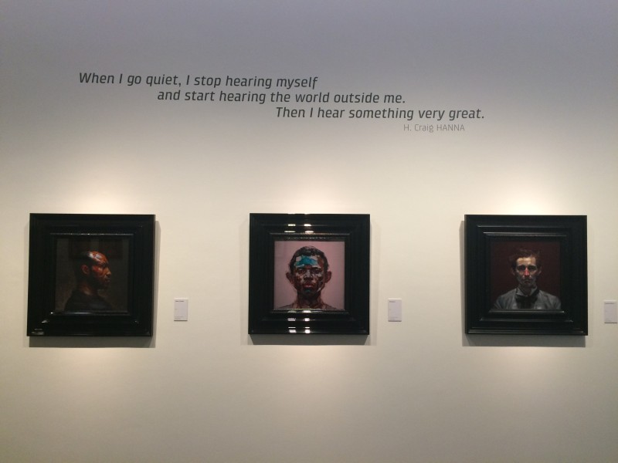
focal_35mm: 29
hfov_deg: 61.7
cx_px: 309
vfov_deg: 48.2
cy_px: 232
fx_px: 518
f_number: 2.2
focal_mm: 4.15
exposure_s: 1/33
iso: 80
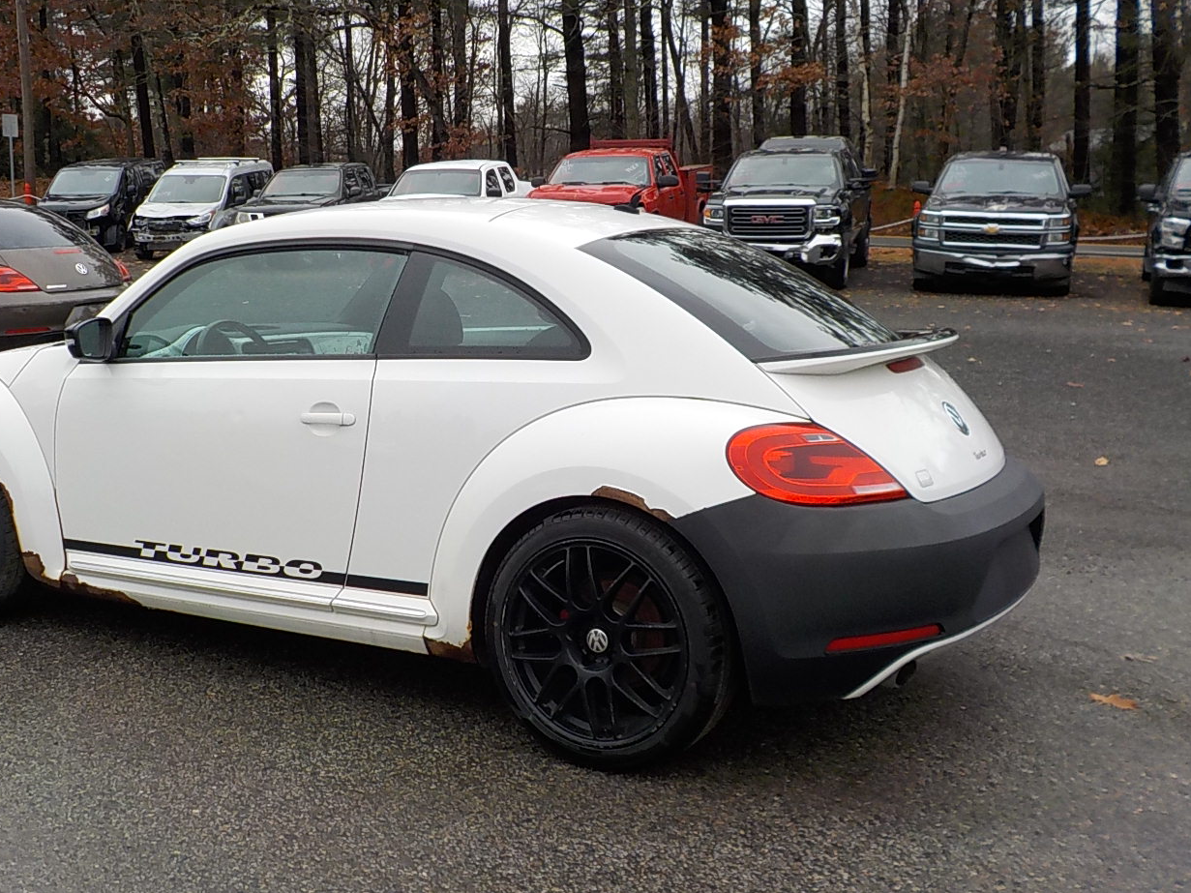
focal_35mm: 39
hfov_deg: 47.7
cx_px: 496
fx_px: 1342
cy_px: 377
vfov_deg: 36.7
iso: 125
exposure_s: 1/320
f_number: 3.3
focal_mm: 4.1
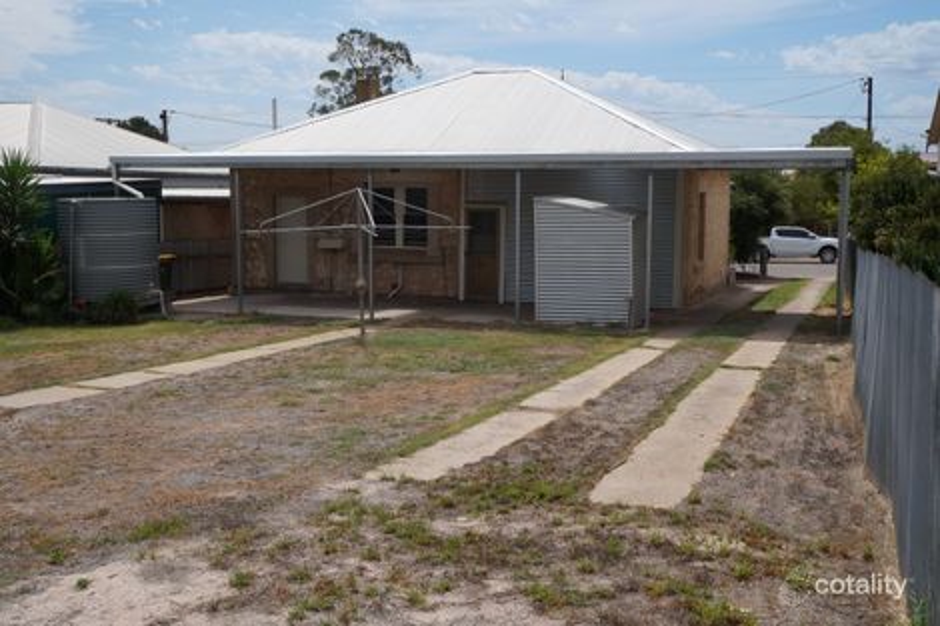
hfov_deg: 51.3
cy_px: 313
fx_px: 979
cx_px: 470
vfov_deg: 35.5
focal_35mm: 38
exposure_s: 1/400
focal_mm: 25
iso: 100
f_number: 9
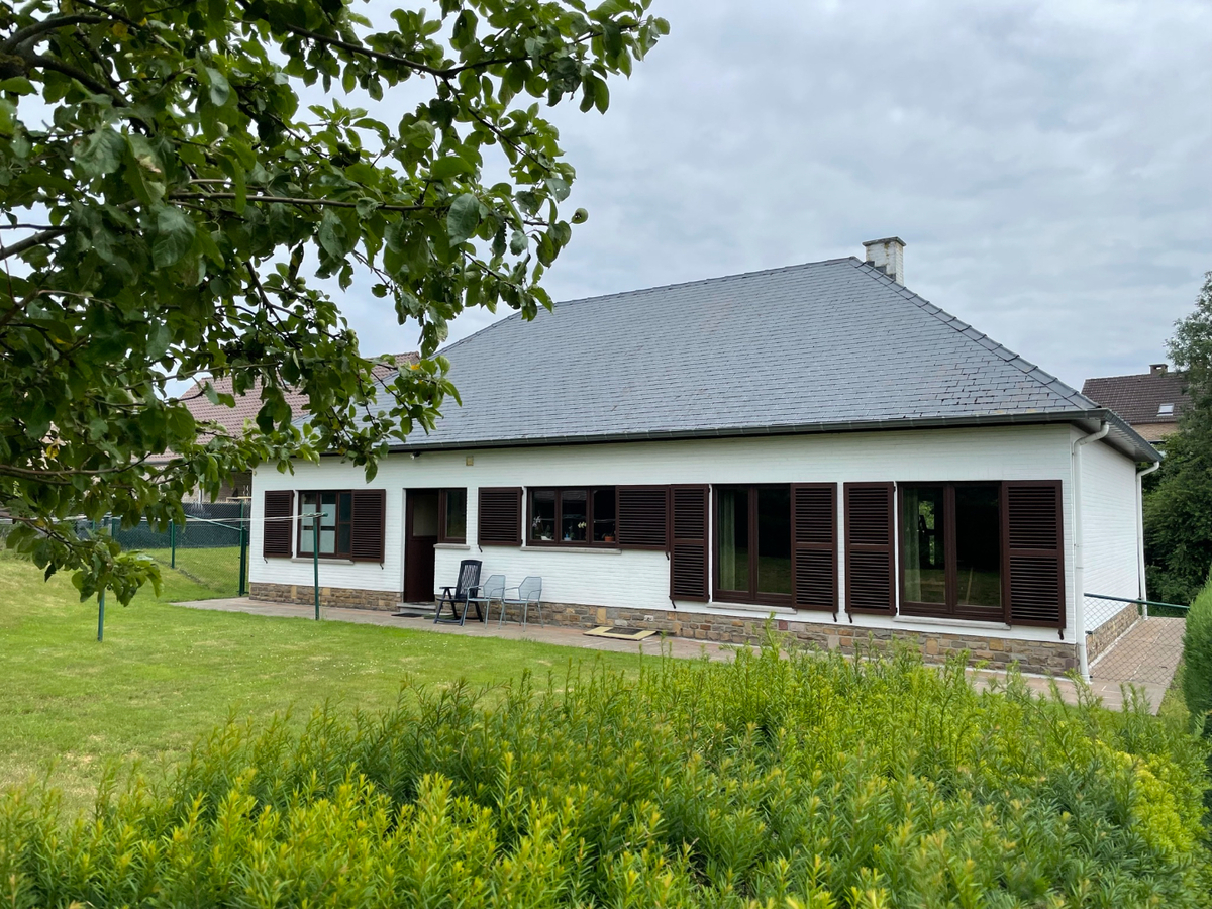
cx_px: 606
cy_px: 454
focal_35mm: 26
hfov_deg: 67.3
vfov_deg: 53.1
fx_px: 910
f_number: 1.6
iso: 32
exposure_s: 1/3610
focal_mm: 4.2
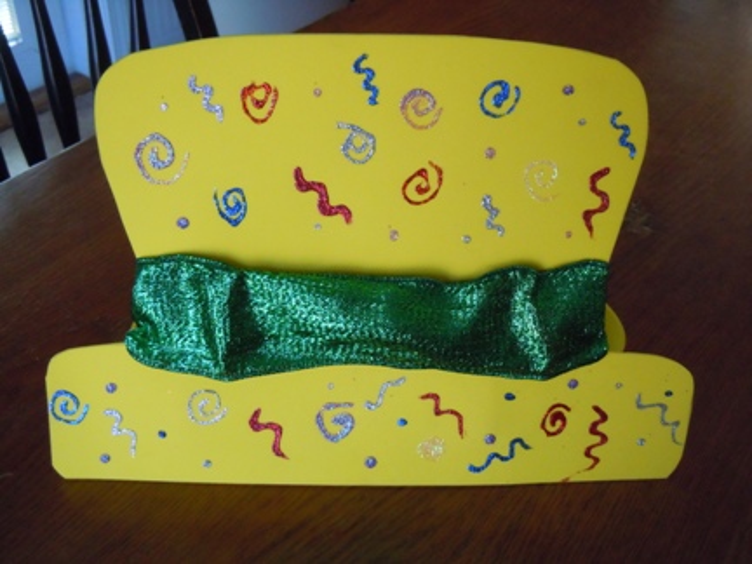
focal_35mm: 45
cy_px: 282
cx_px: 376
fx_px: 978
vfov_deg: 32.2
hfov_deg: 42.1
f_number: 3.8
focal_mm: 8.1
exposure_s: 1/60
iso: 800
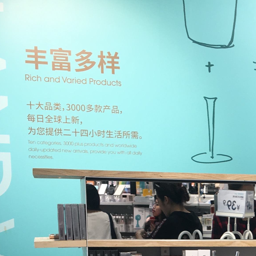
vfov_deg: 18.2
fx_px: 745
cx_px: 282
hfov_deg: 18.7
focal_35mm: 89
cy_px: 332
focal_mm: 4.15
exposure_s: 1/100
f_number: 2.2
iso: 25
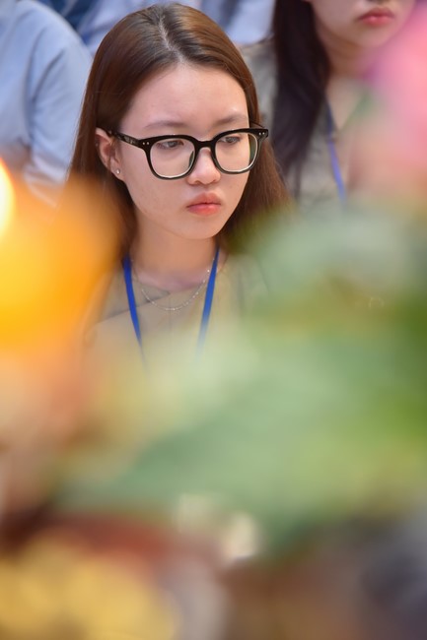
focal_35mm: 120
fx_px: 2136
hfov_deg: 11.4
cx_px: 214
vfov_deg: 17.1
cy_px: 320
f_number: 4
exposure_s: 1/100
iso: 1250
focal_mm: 120
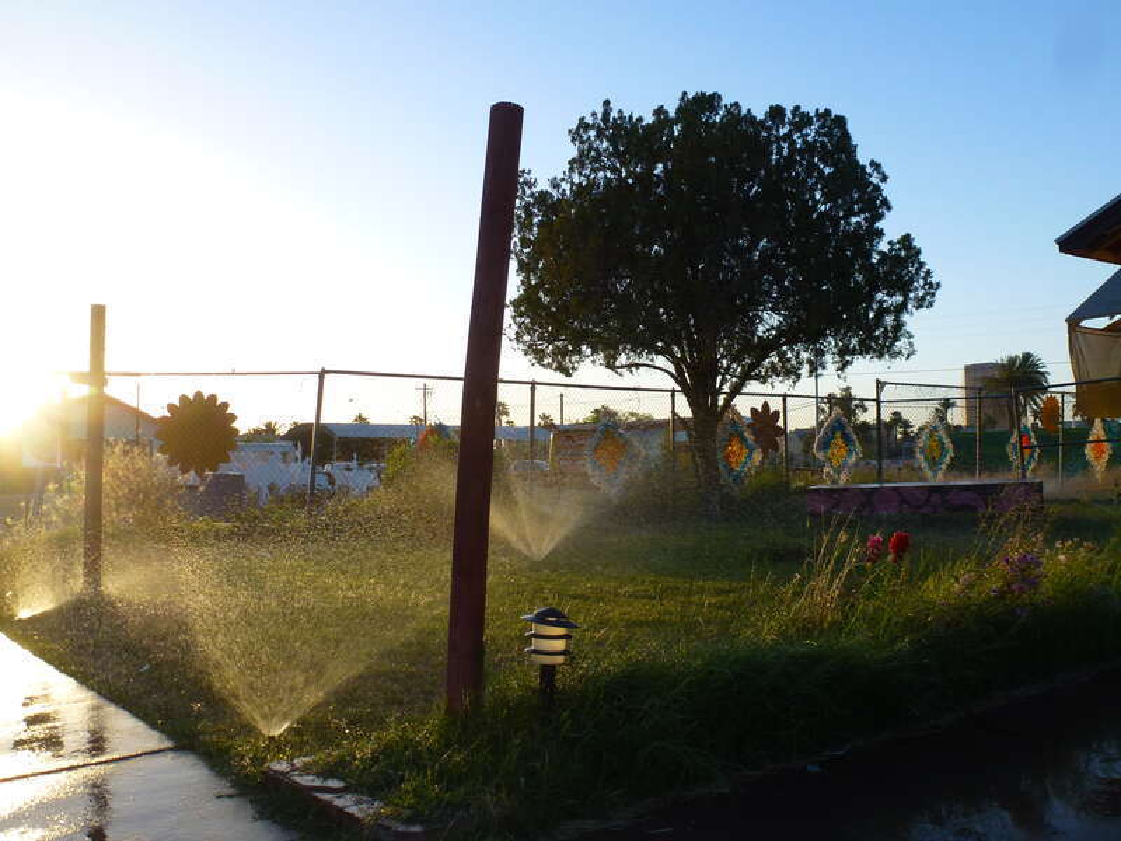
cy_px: 420
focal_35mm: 31
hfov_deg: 58.4
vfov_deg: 45.4
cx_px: 560
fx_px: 1004
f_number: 4
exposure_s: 1/250
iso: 100
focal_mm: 5.4
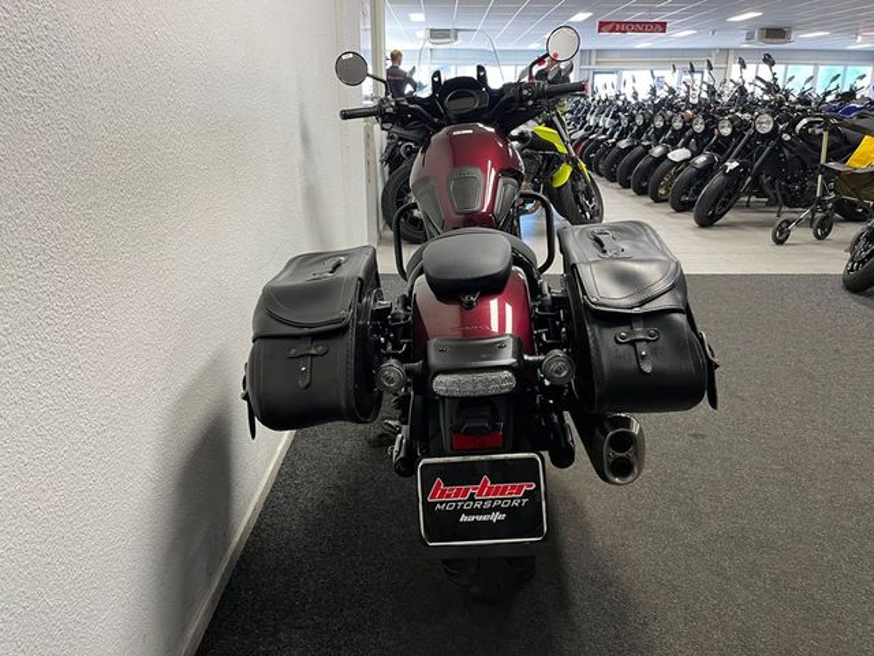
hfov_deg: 67.3
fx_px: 656
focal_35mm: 26
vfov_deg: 53.1
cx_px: 437
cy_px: 328
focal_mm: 5.1
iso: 100
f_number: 1.6
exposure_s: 1/50
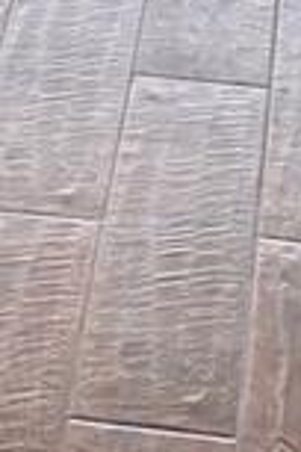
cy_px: -895
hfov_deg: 6.4
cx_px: -41
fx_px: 2659
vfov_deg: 8.3
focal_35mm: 212
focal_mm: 5.96
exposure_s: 1/120
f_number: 1.6
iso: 64
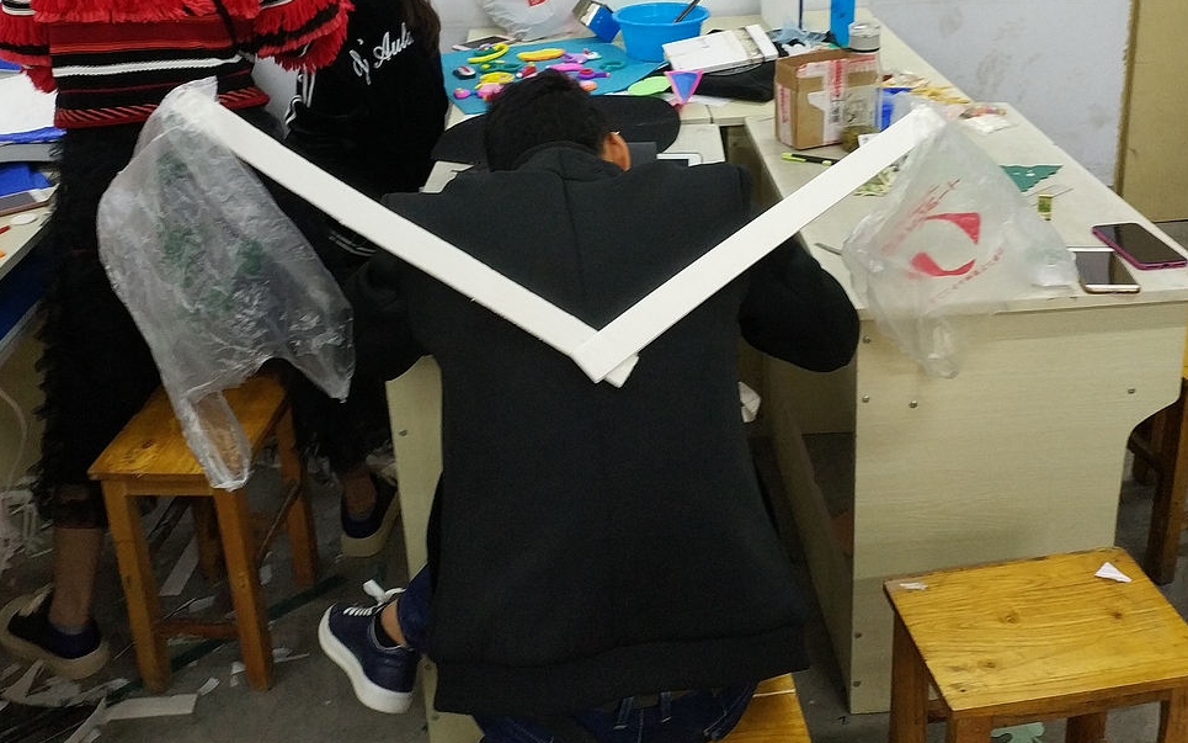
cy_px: 164
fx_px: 1457
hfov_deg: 44.3
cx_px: 643
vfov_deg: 28.1
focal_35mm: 45
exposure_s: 1/33
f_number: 2
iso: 400
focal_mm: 4.5
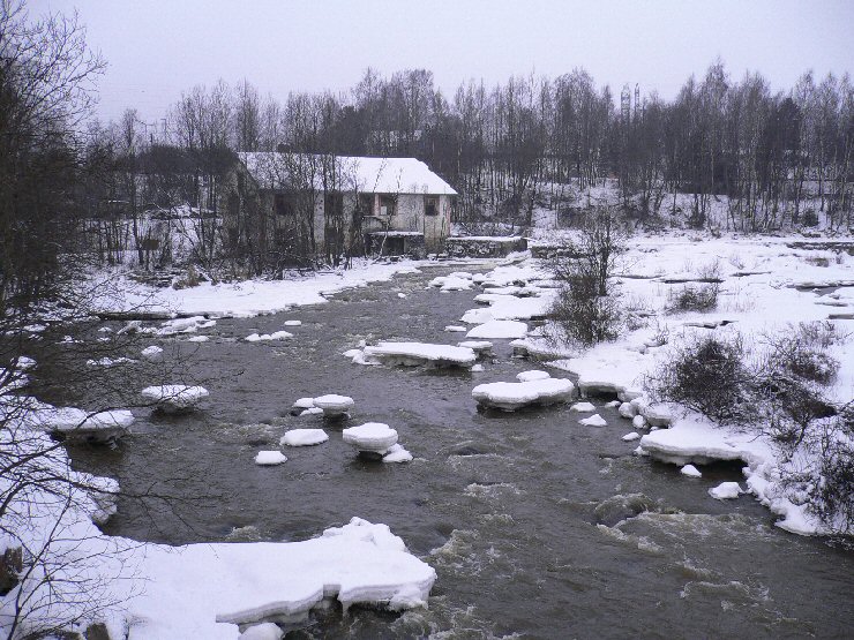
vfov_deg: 40.7
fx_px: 863
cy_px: 320
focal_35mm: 35
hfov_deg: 52.6
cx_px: 427
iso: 80
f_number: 2.8
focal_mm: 5.8
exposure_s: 1/100
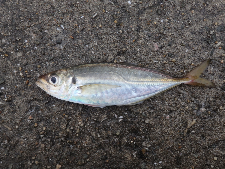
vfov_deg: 36.0
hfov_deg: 46.8
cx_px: 112
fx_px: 260
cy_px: 84
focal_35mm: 40
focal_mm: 7.3
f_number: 3.7
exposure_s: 1/40
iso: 200
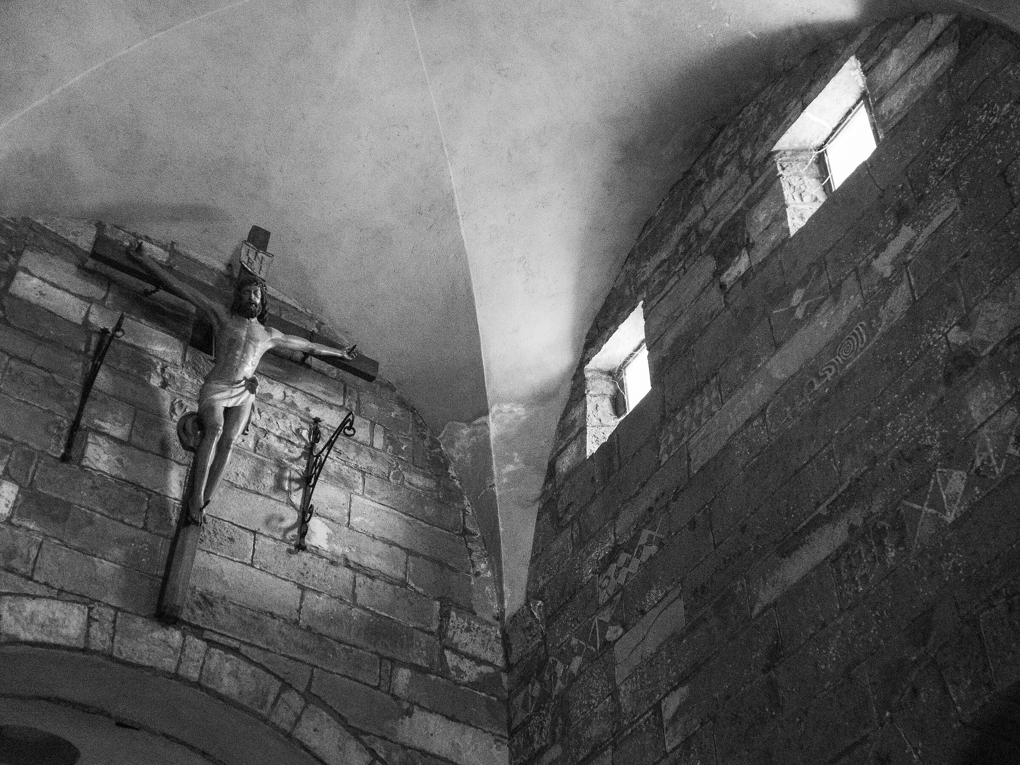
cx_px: 510
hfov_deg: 38.2
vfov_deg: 29.1
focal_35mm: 50
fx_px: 1473
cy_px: 382
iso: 12500
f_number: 2.7
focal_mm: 22.7
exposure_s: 1/500
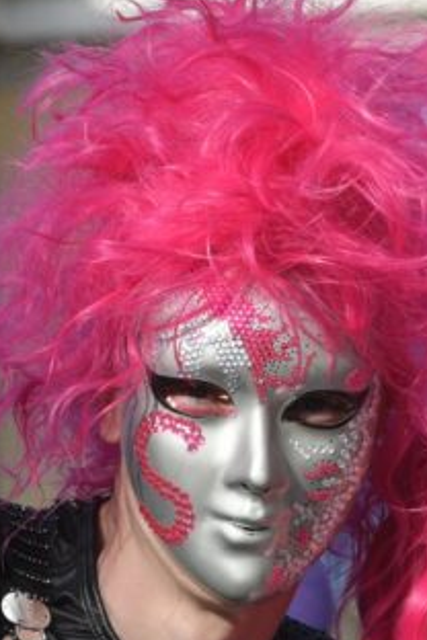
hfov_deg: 1.9
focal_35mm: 739
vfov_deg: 2.8
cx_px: 536
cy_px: 479
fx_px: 13147
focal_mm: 150
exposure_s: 1/500
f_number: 9
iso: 320
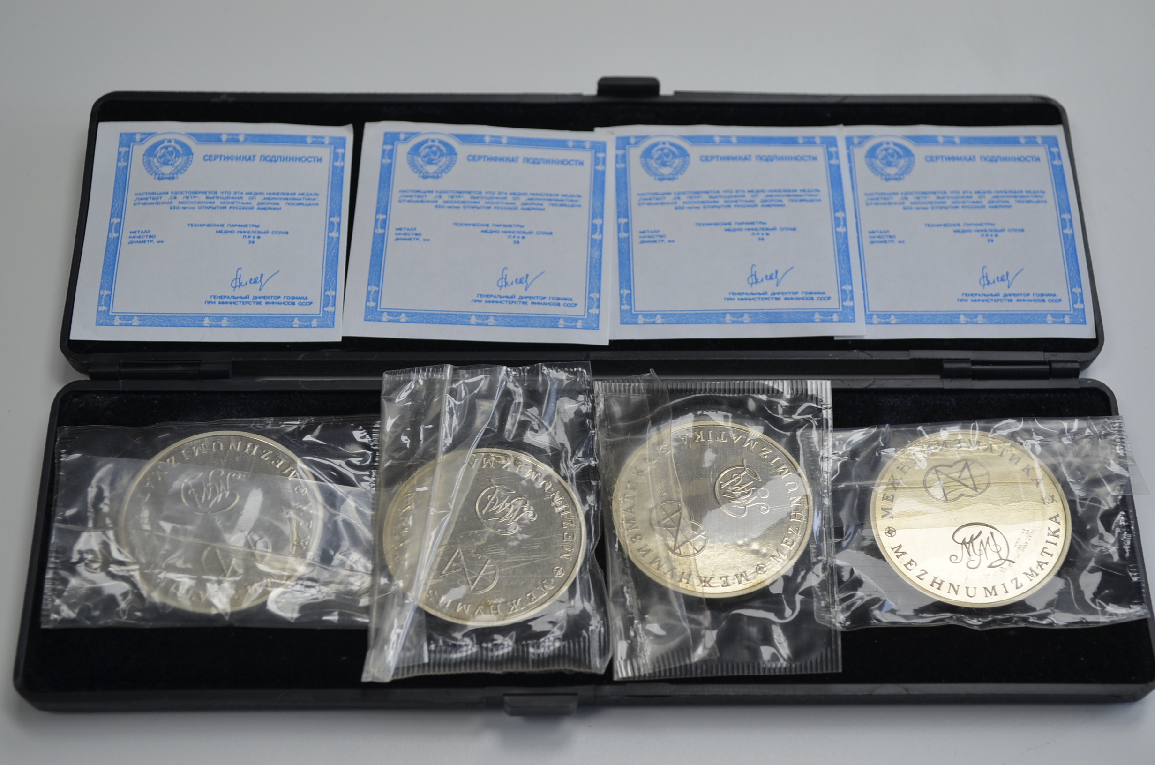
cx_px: 578
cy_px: 382
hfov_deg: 33.5
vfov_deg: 22.5
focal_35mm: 60
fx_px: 1921
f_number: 5.6
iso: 180
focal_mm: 40
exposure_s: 1/60
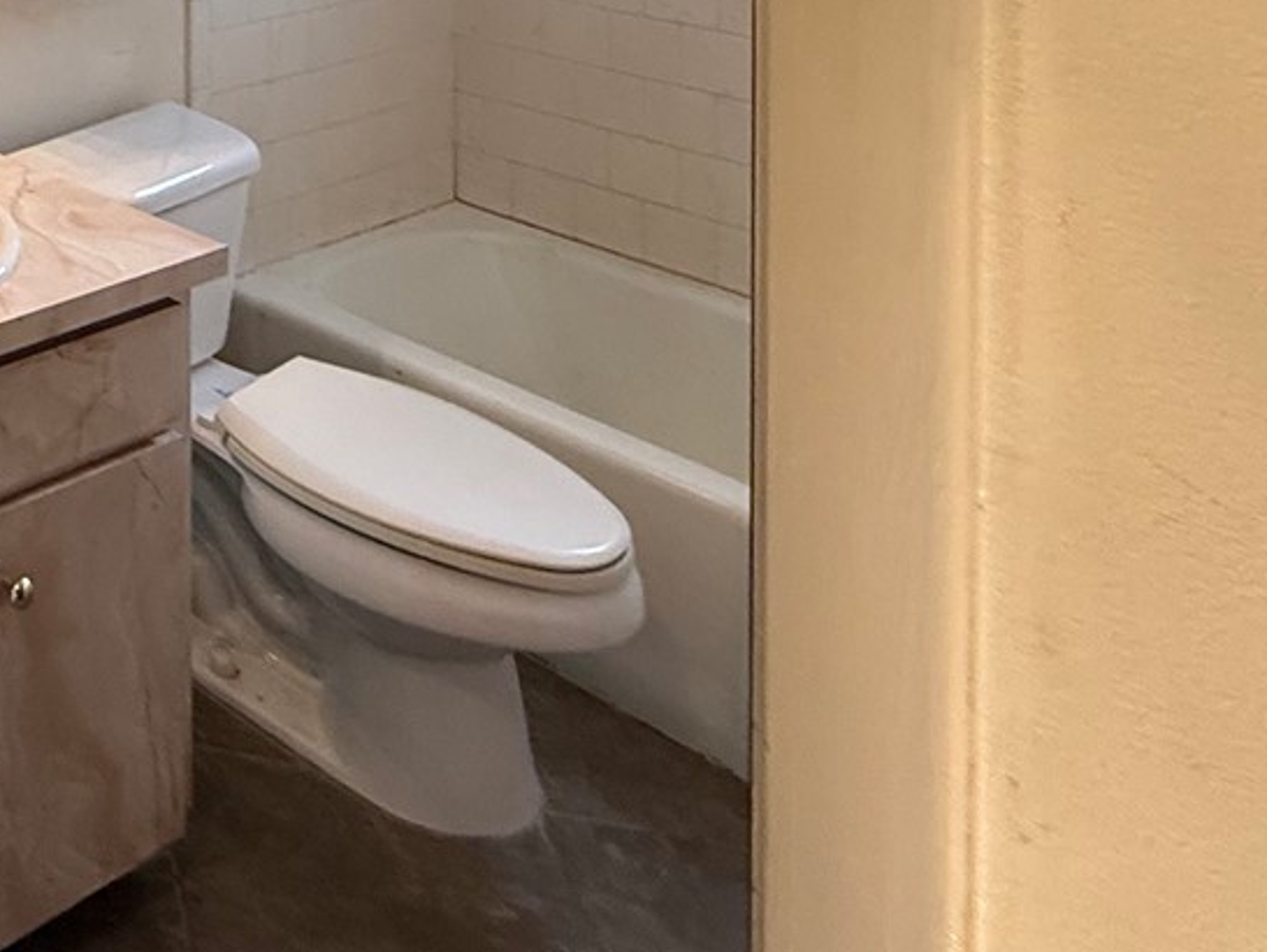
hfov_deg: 31.9
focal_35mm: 41
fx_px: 1501
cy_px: -351
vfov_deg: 27.8
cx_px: -462
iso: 320
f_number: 2.2
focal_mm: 2.22
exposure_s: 1/120
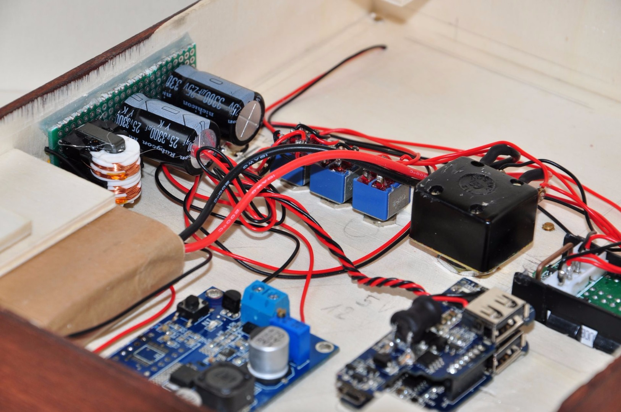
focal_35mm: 158
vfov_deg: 8.7
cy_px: 206
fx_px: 2714
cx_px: 310
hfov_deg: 13.1
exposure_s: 1/30
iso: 200
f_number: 10
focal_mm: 105
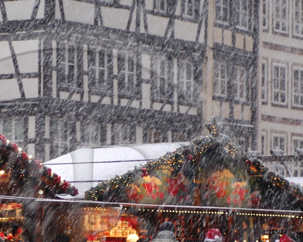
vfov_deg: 7.5
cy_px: 218
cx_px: 62
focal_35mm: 206
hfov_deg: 9.4
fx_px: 1847
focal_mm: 60
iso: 200
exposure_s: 1/60
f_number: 2.8
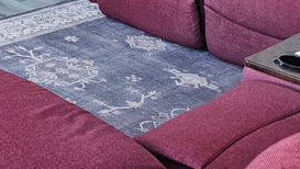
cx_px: -147
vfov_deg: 11.2
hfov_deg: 19.7
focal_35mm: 94
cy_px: -214
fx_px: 748
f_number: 1.7
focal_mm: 6.3
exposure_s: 1/60
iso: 125
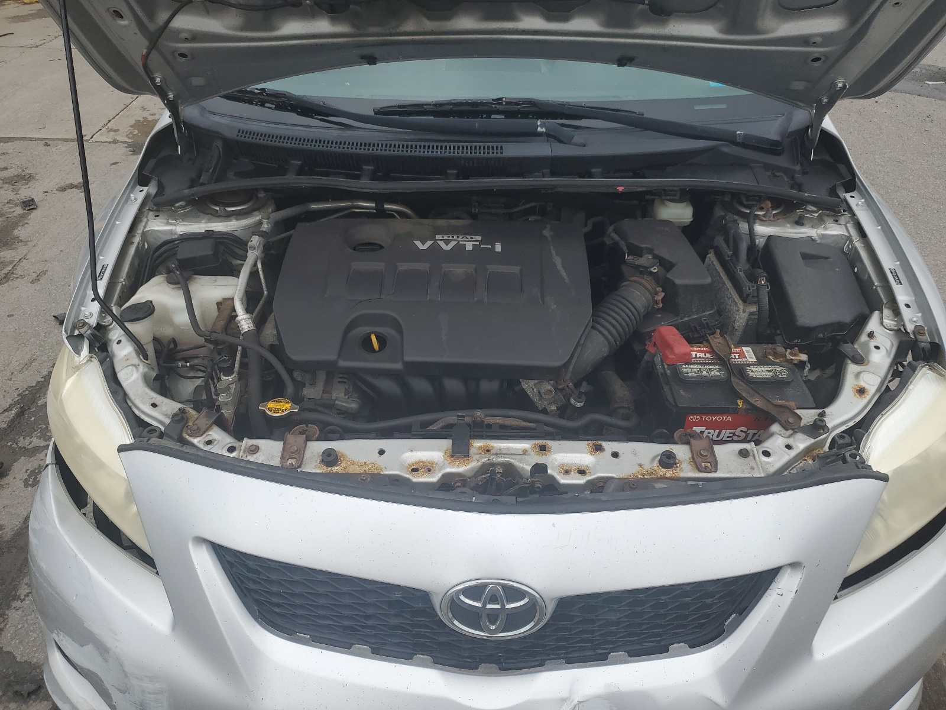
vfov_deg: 53.1
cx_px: 473
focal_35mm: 26
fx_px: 711
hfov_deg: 67.3
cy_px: 355
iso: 50
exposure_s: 1/2000
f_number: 1.5
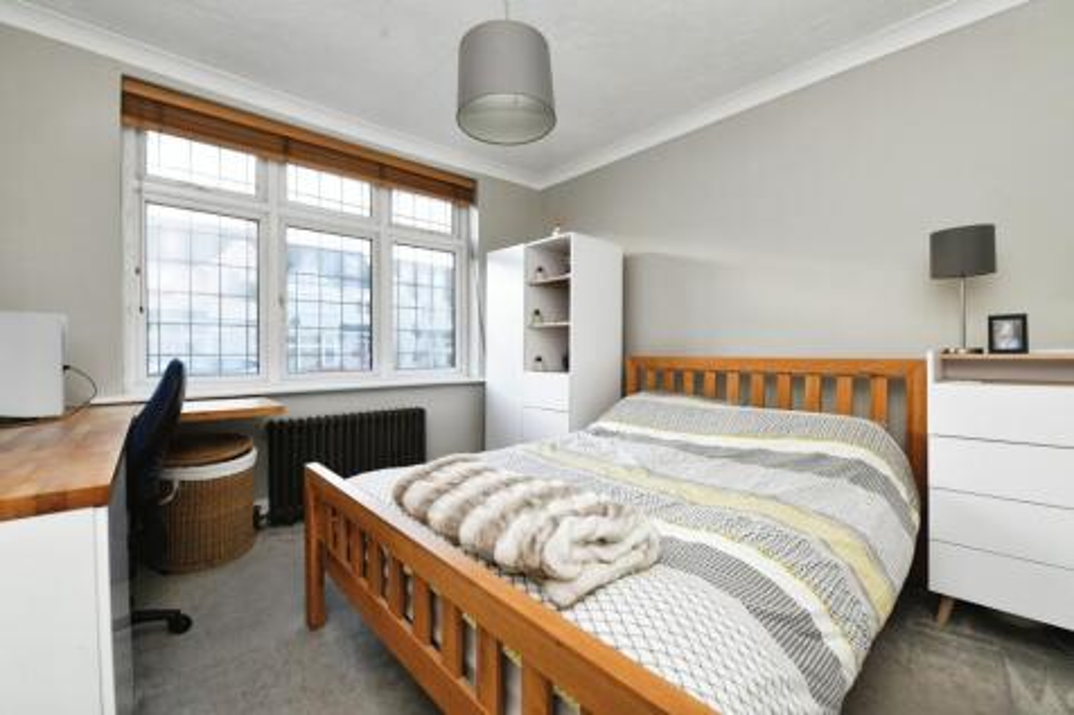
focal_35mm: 15
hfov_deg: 100.4
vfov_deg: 77.3
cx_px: 537
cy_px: 358
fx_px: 447
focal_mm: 15
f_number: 8
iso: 800
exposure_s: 1/60
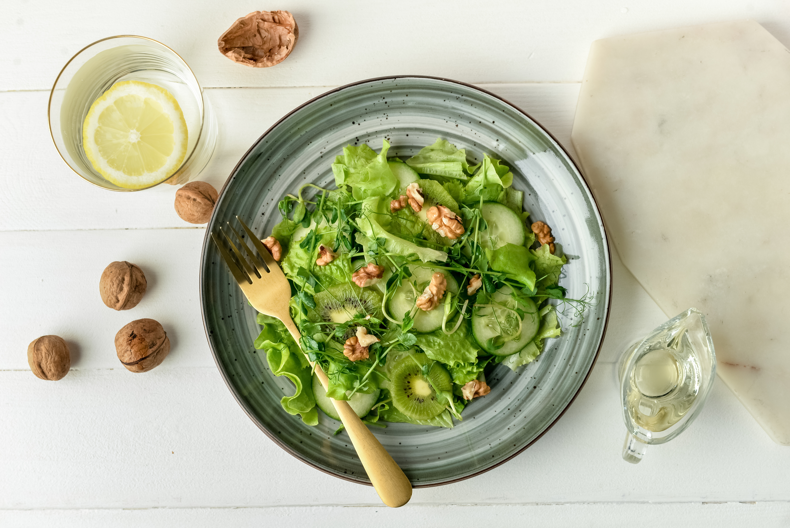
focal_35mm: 58
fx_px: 1273
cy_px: 264
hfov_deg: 34.5
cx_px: 395
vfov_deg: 23.4
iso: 250
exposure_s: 1/160
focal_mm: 58
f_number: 6.3
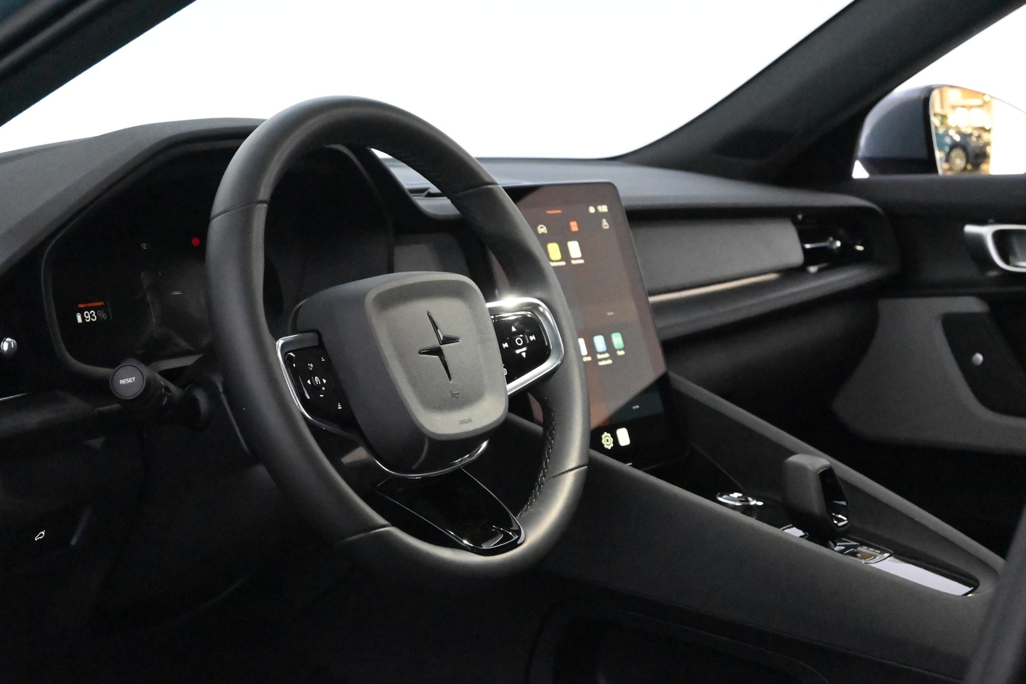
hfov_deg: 30.5
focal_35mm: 66
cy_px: 342
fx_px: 1881
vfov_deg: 20.6
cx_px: 513
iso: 20000
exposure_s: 1/80
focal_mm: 44
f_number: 6
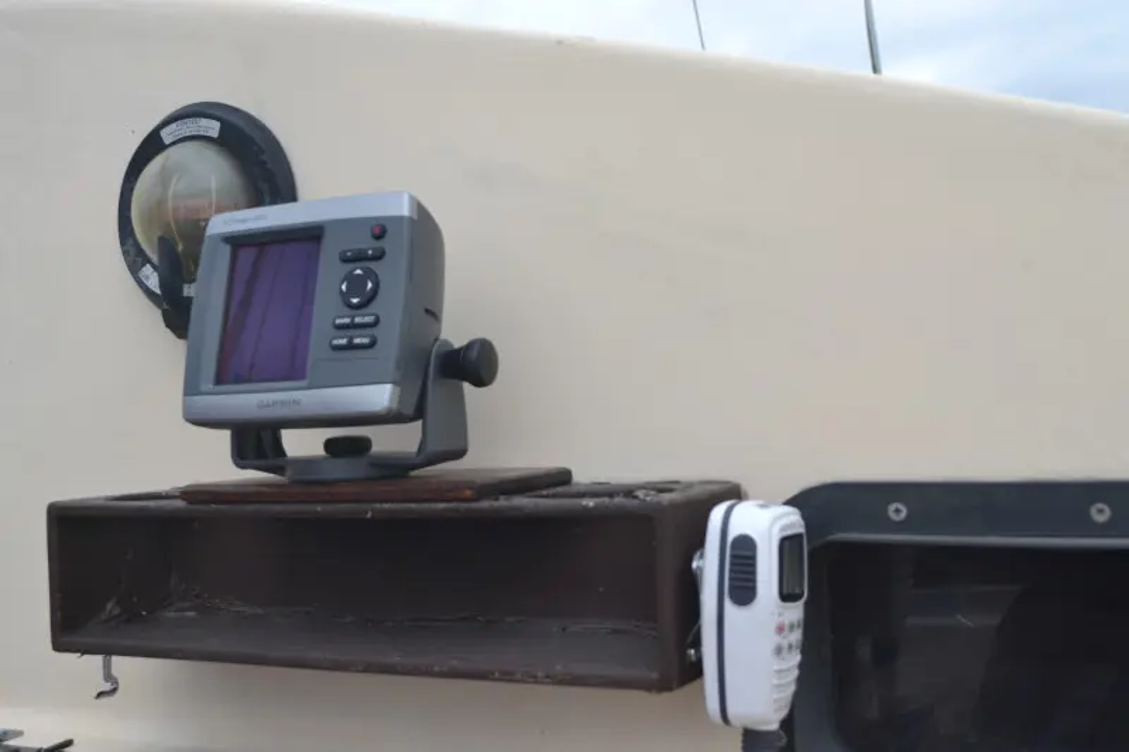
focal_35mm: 39
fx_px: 1223
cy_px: 376
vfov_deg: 34.2
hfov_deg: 49.6
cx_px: 564
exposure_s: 1/160
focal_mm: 26
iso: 100
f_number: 6.3
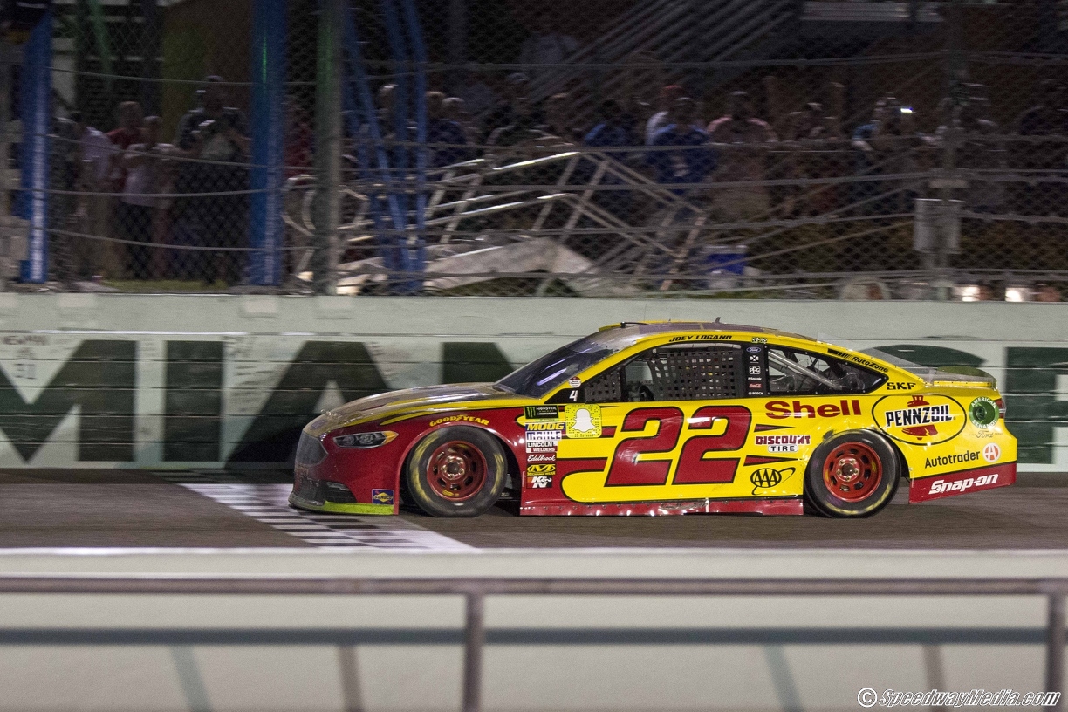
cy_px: 356
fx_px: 4094
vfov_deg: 9.9
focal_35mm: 138
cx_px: 534
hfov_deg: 14.9
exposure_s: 1/1250
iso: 2500
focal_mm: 92
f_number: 2.8
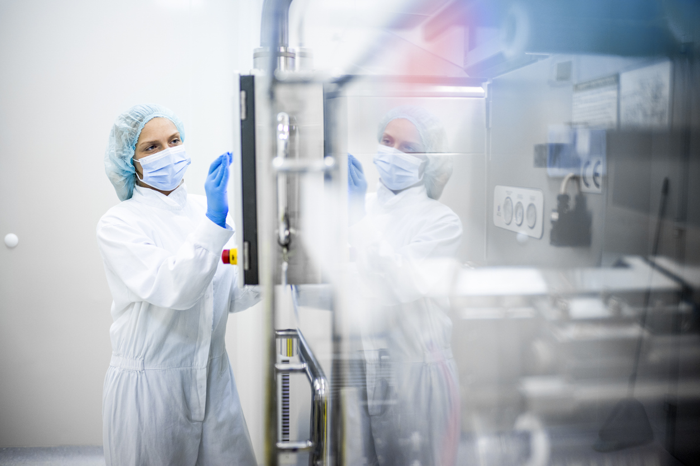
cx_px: 350
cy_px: 233
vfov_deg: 37.9
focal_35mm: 35
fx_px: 681
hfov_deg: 54.4
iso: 640
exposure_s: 1/250
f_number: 1.4
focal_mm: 35
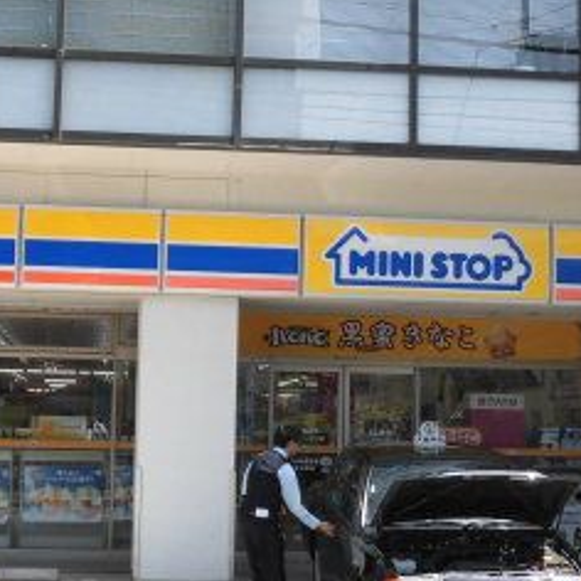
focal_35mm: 91
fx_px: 1728
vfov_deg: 19.1
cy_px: 229
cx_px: 288
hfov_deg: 19.1
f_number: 3.7
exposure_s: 1/400
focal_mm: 6.77
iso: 100
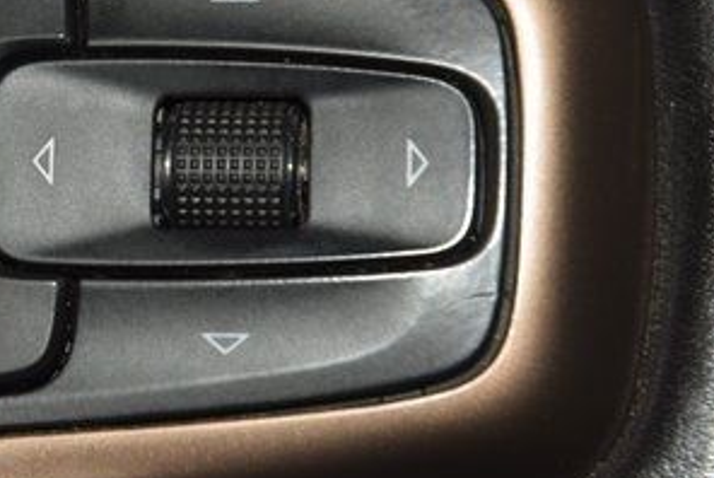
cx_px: 14
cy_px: 62
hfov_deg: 9.0
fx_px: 4506
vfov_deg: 6.1
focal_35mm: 227
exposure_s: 1/125
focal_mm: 70
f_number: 8
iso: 100
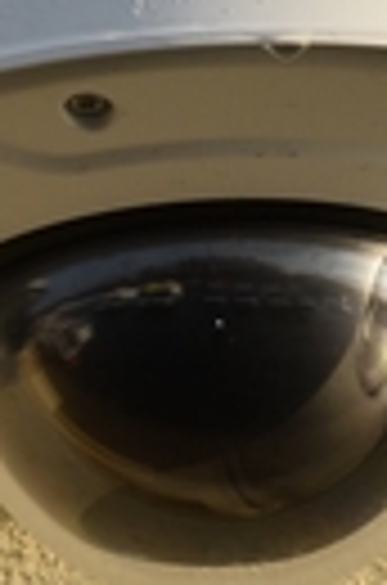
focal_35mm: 1619
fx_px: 26245
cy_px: 182
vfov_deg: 1.3
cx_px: -644
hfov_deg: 0.8
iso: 125
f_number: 10
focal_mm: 140
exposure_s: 1/200
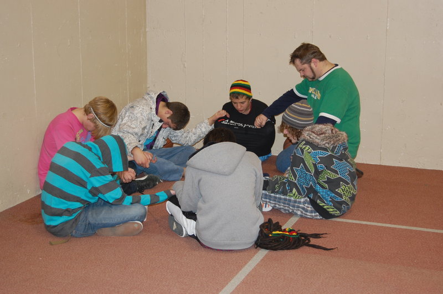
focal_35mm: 60
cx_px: 222
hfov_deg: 33.4
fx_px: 738
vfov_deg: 22.6
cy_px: 147
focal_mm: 40
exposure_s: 1/60
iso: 400
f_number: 5
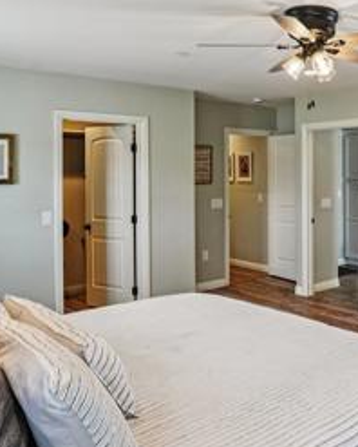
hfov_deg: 39.5
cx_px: 338
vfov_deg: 52.7
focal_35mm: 34
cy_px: 195
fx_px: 450
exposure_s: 1/60
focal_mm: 14
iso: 400
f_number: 8
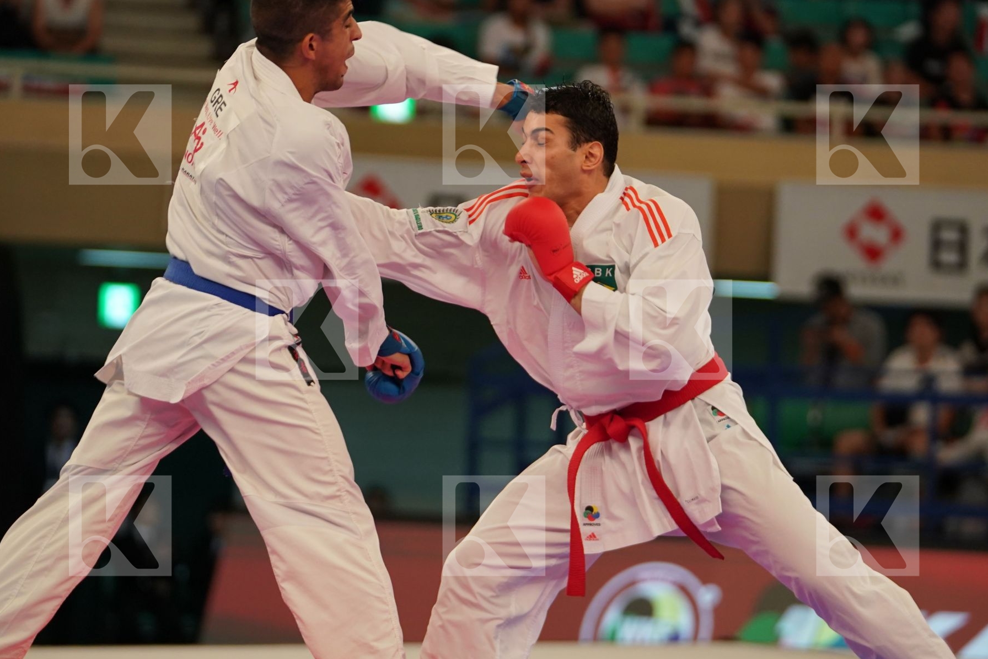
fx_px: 6120
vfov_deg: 6.2
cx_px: 494
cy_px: 330
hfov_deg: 9.2
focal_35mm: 223
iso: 1600
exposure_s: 1/1000
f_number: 2.8
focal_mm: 148
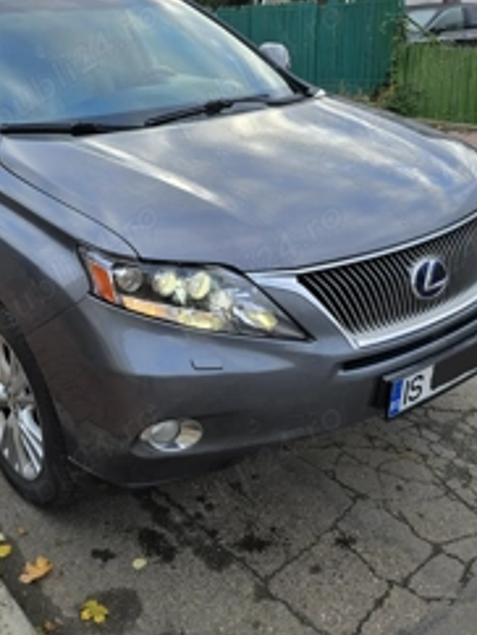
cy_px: 312
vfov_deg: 48.9
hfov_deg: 37.4
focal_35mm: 38
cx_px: 165
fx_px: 697
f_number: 1.7
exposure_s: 1/182
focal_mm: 6.3
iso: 16
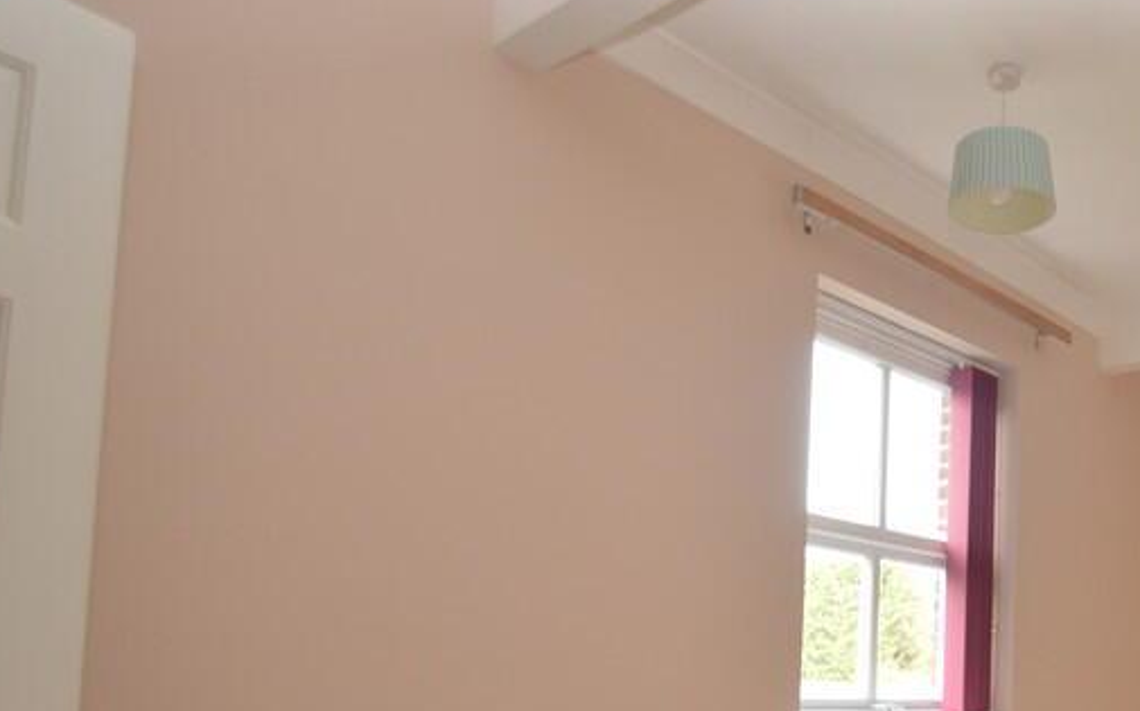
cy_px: 624
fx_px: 963
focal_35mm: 31
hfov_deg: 54.8
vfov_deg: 38.1
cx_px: 984
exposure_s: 1/60
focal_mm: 10
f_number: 3.5
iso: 450
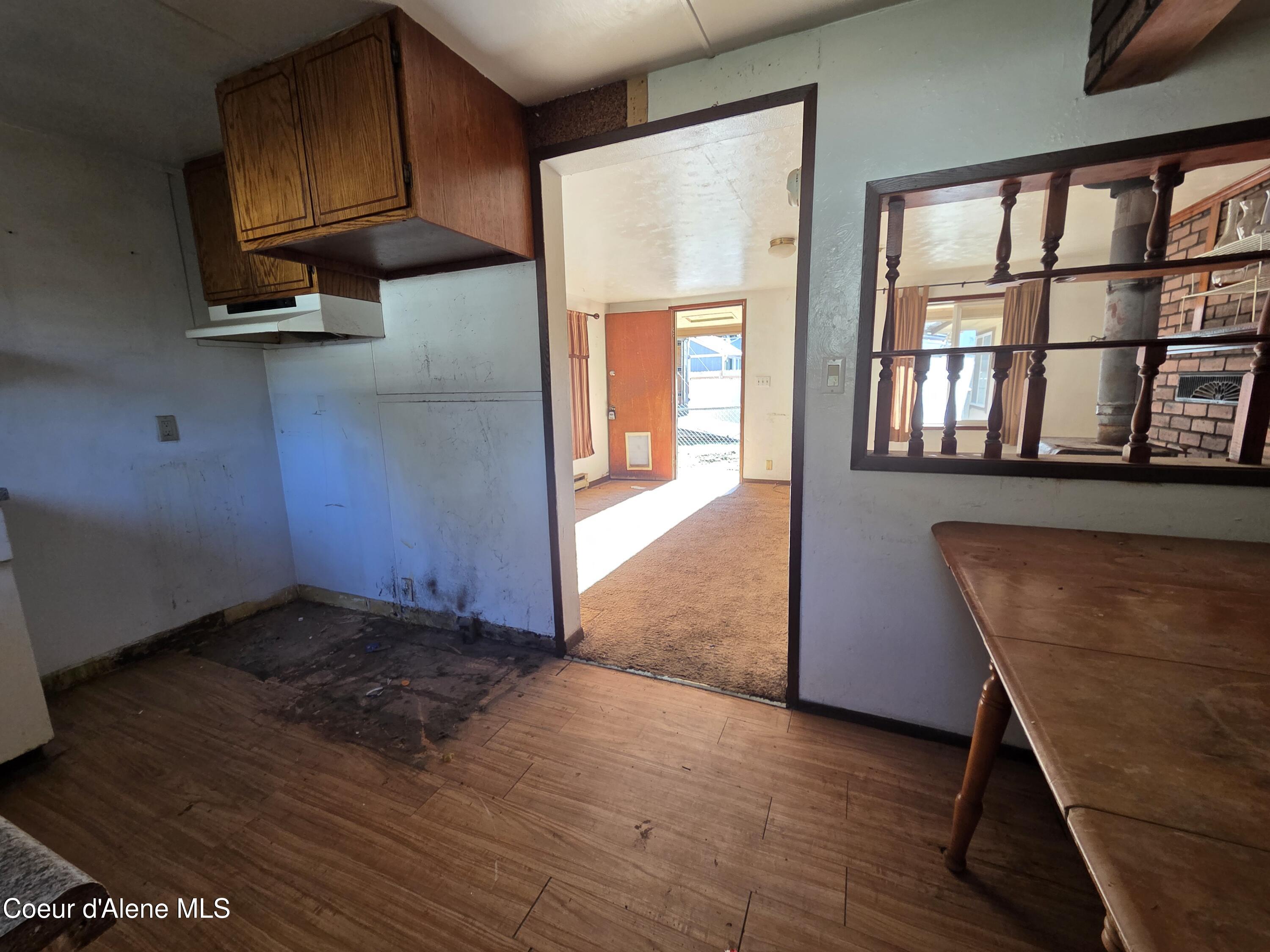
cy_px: 476
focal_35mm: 13
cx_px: 635
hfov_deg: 106.2
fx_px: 477
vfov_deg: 89.9
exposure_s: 1/60
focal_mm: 2.2
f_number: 2.2
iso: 160
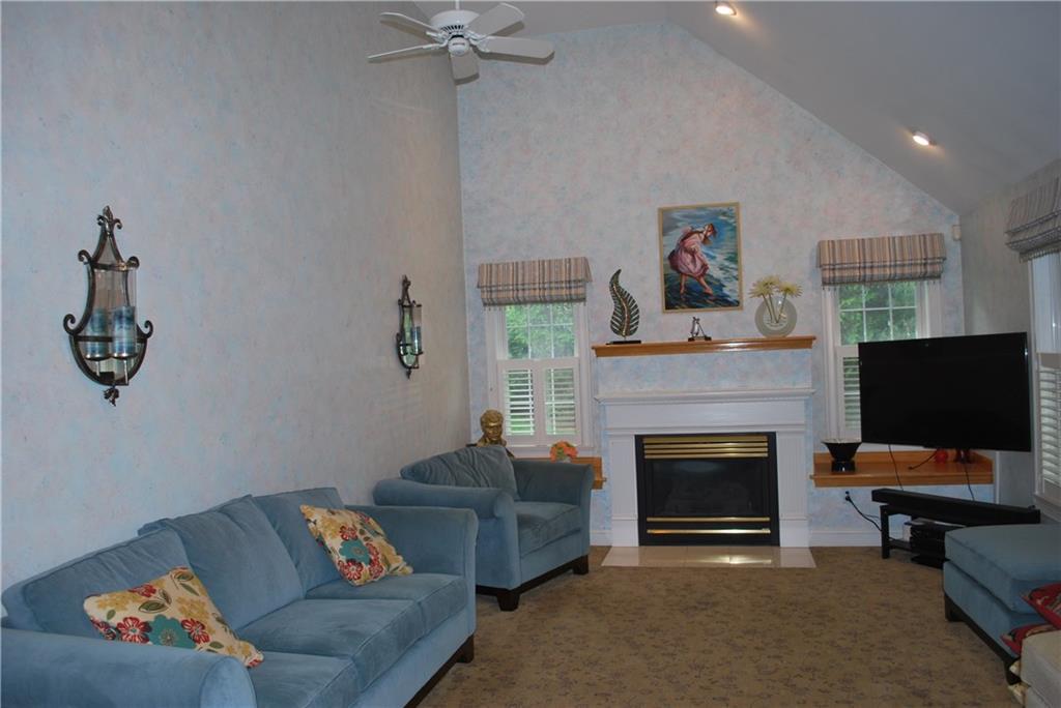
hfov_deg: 67.4
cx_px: 530
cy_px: 354
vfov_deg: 48.0
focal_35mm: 27
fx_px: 796
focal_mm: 18
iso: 200
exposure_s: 1/60
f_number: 3.5
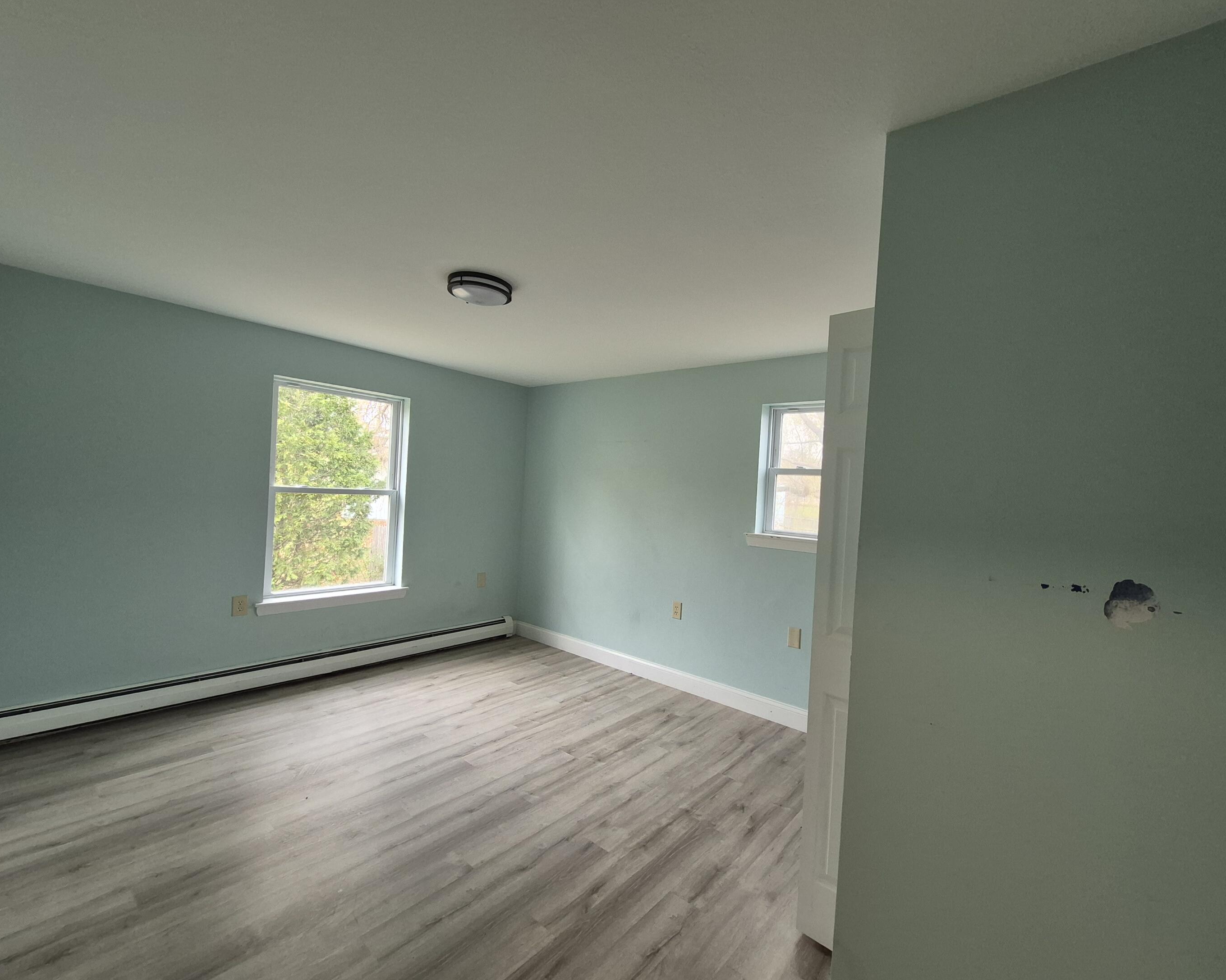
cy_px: 499
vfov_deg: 88.0
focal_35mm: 14
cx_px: 652
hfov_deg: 100.6
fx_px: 508
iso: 160
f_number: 2.2
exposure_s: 1/60
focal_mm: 1.74
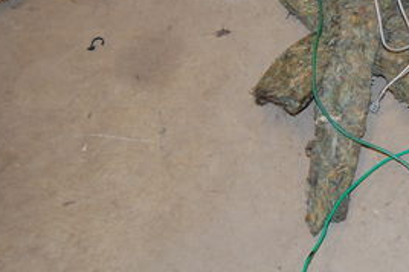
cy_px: 72
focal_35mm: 86
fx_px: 976
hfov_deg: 22.2
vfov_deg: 15.8
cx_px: 469
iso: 400
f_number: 4
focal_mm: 24
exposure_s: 1/60
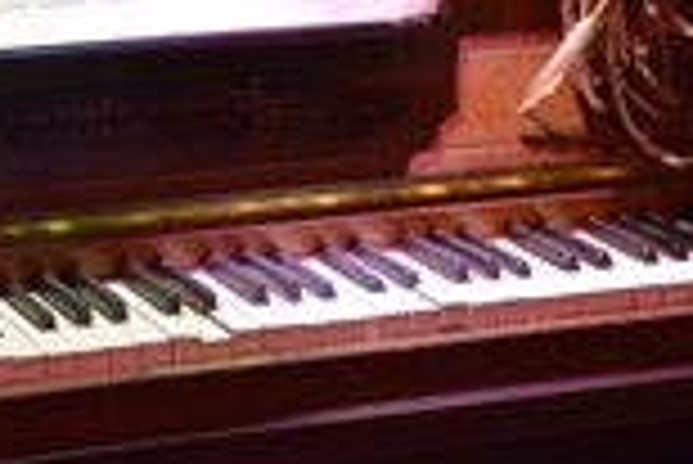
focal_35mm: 143
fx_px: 2755
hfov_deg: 14.2
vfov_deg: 9.4
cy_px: -146
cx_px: 112
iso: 6400
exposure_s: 1/50
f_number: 2.8
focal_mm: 48
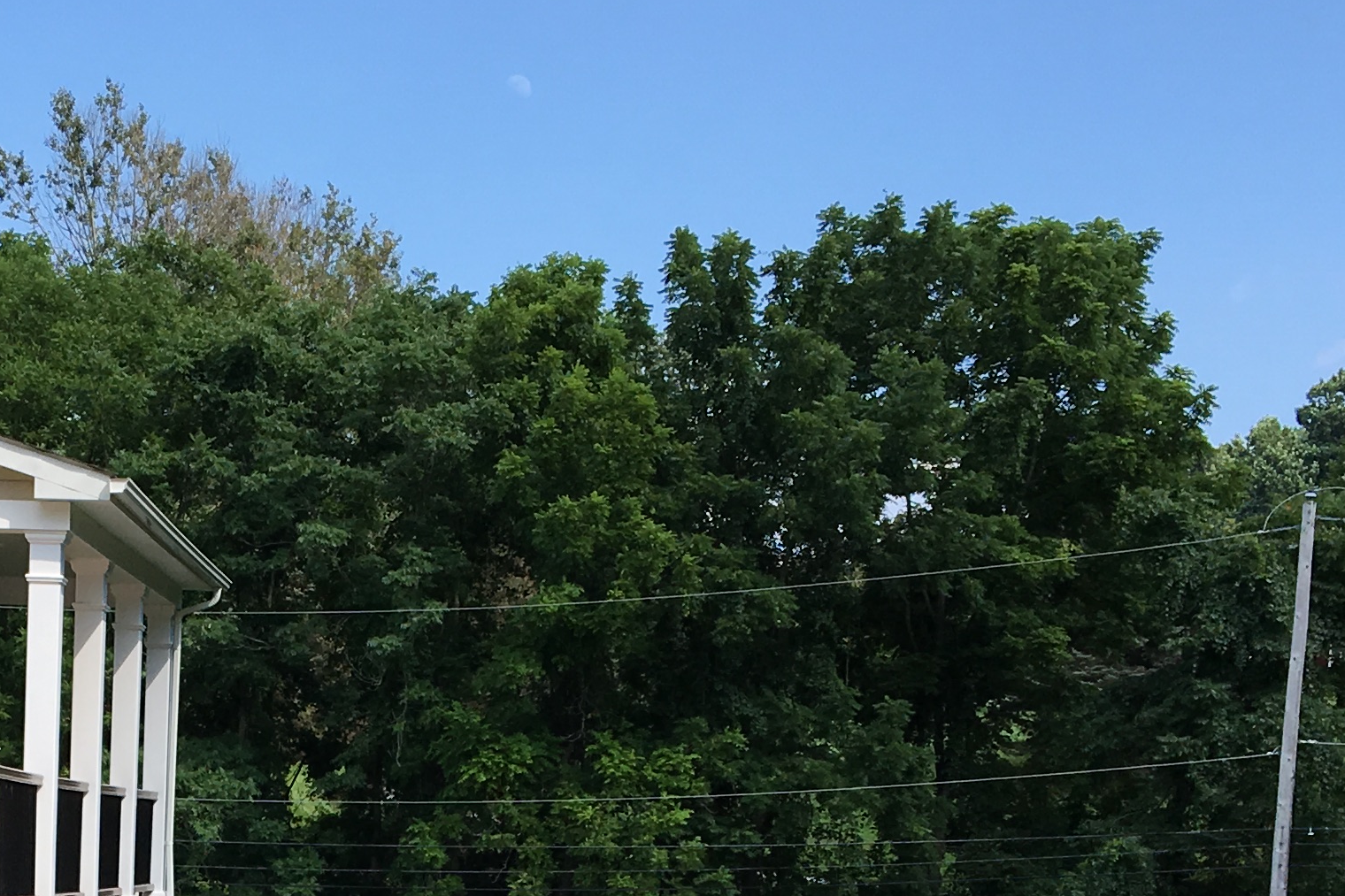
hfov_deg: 24.7
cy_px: 1131
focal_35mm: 80
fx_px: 2988
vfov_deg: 16.2
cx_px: 165
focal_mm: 4.15
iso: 25
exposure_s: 1/855
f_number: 2.2
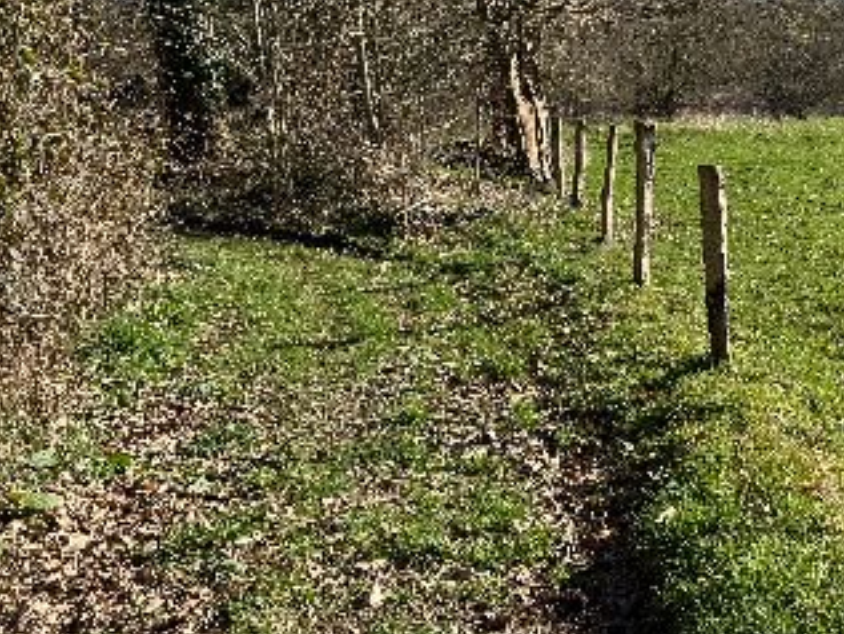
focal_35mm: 53
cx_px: 863
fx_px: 1293
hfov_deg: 32.9
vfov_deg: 27.5
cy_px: 364
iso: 100
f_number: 1.78
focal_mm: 6.76
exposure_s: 1/3279
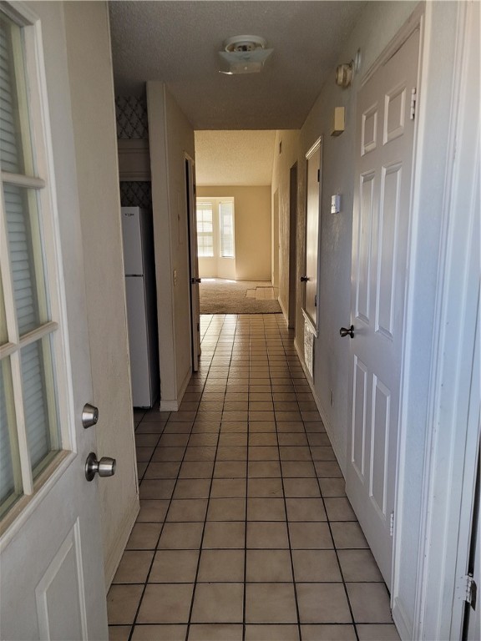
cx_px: 240
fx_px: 482
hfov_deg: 53.1
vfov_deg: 67.3
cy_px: 320
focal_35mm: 26
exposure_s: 1/120
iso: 320
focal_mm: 5.4
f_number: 1.8
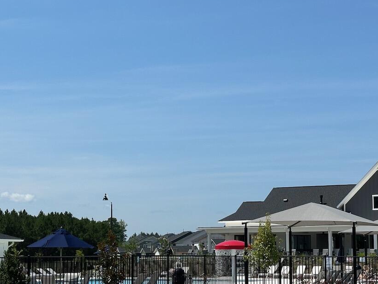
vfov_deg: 19.6
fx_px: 819
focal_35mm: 75
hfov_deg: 26.0
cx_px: 192
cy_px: 178
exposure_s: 1/6623
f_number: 1.78
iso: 64
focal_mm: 6.86
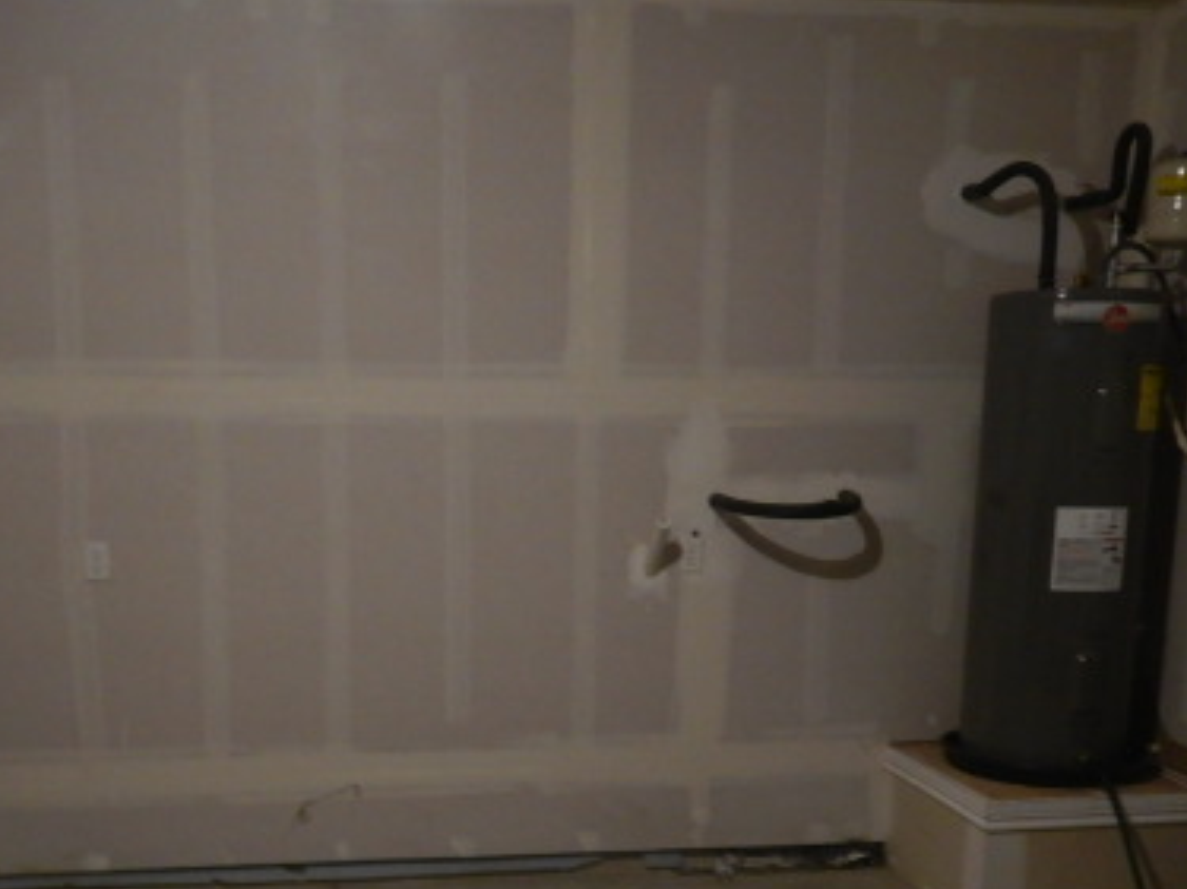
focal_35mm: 41
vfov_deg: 33.9
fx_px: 1405
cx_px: 519
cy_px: 731
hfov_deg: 45.7
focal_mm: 4.3
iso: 400
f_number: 2.8
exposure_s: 1/15
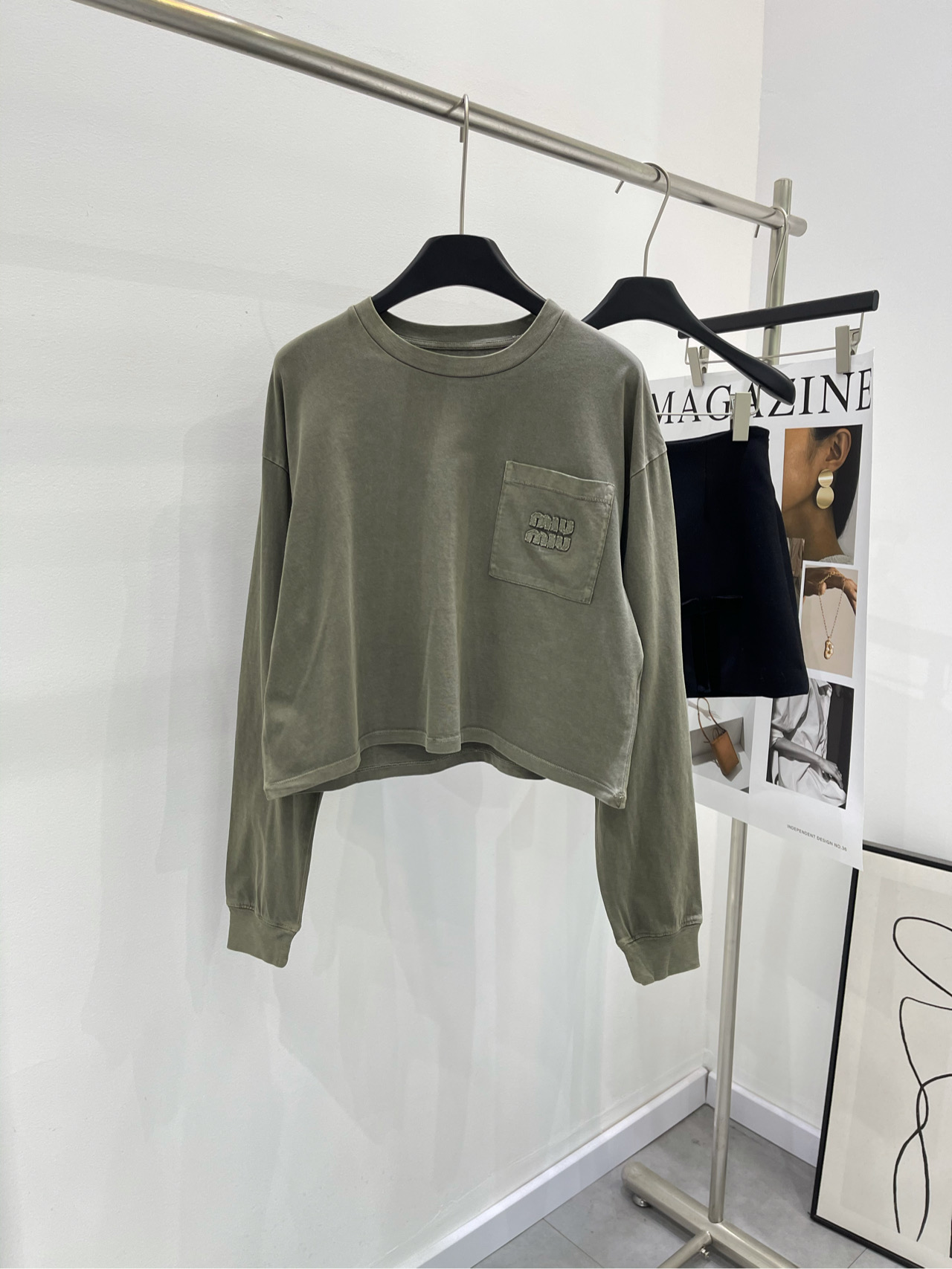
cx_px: 476
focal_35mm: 26
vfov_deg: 67.3
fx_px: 954
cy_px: 634
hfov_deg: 53.1
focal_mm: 5.1
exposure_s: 1/100
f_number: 1.6
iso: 125
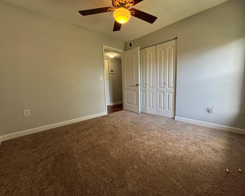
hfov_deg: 96.6
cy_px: 95
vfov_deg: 84.0
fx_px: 109
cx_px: 132
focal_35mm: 15
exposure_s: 1/120
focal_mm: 2.22
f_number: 2.2
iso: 200
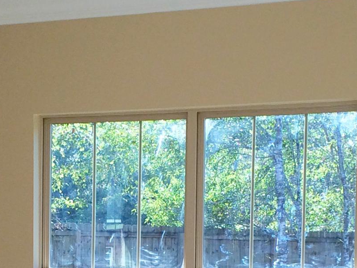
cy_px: 326
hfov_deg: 18.1
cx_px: 99
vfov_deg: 13.3
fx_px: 1113
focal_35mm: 108
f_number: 2.2
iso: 40
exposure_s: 1/272
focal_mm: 4.15
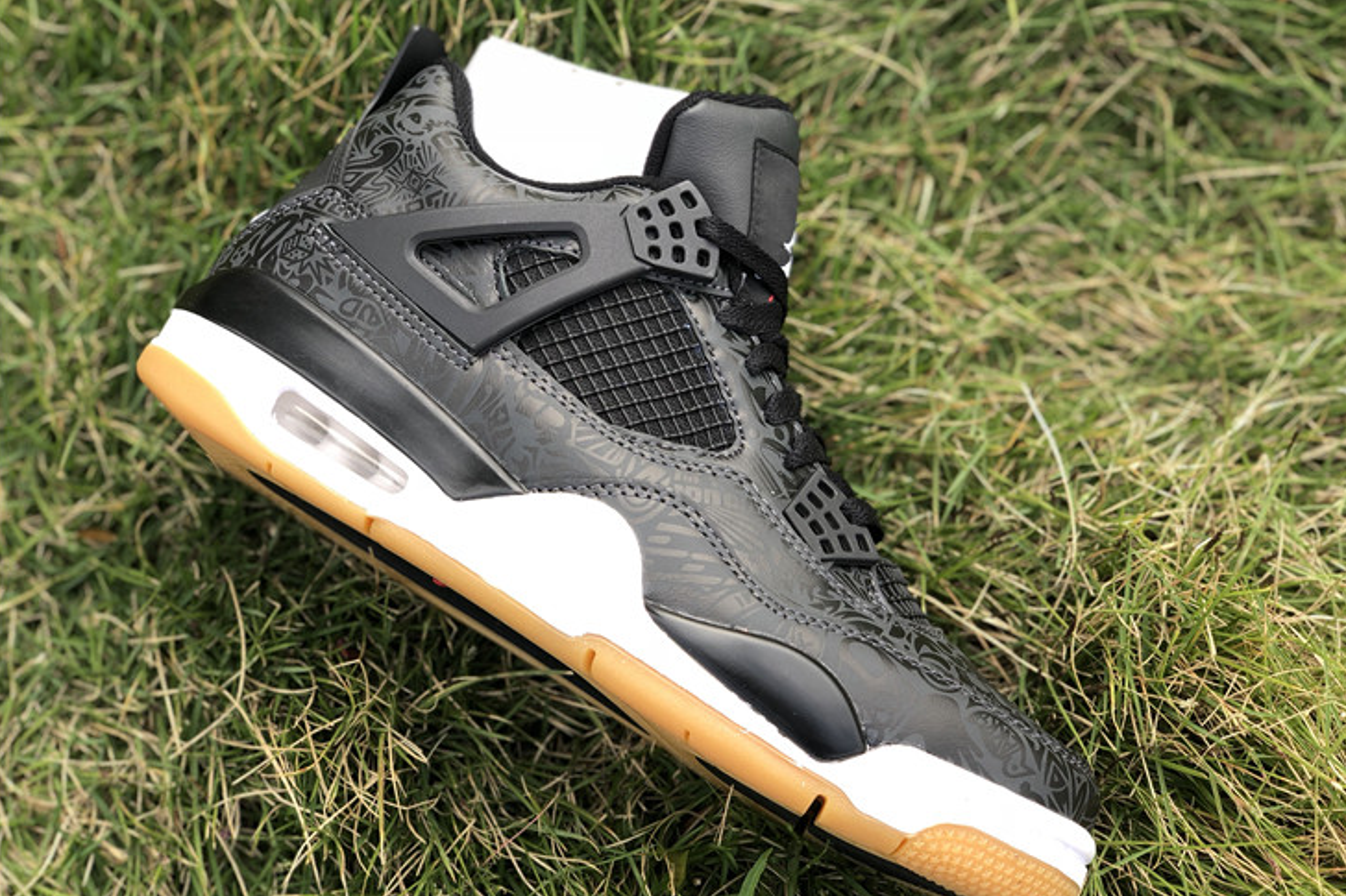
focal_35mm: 55
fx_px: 2056
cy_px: 496
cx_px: 679
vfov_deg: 24.6
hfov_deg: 36.3
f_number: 2.4
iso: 16
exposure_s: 1/114
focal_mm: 6
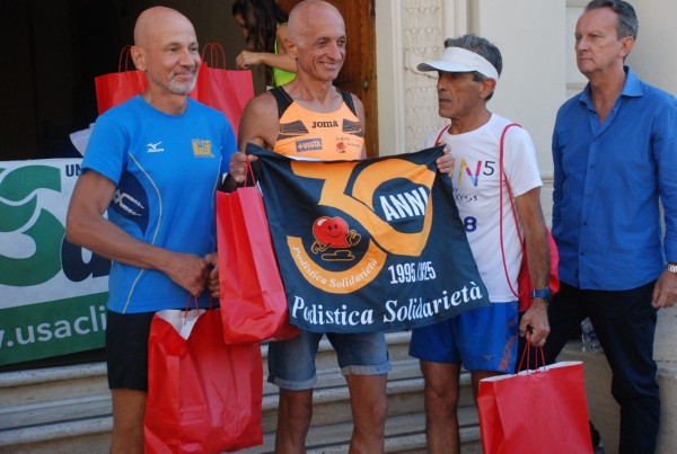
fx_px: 1131
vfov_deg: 22.7
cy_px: 227
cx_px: 338
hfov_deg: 33.3
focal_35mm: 60
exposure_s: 1/800
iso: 1000
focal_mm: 40
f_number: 4.5
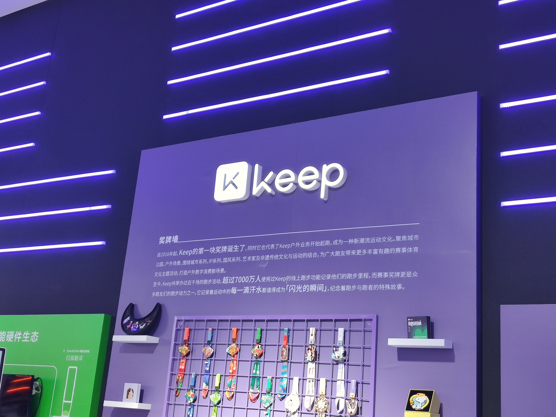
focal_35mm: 43
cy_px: 208
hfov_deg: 43.9
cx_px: 278
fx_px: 691
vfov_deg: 33.6
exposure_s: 1/100
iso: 126
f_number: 1.75
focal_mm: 4.75
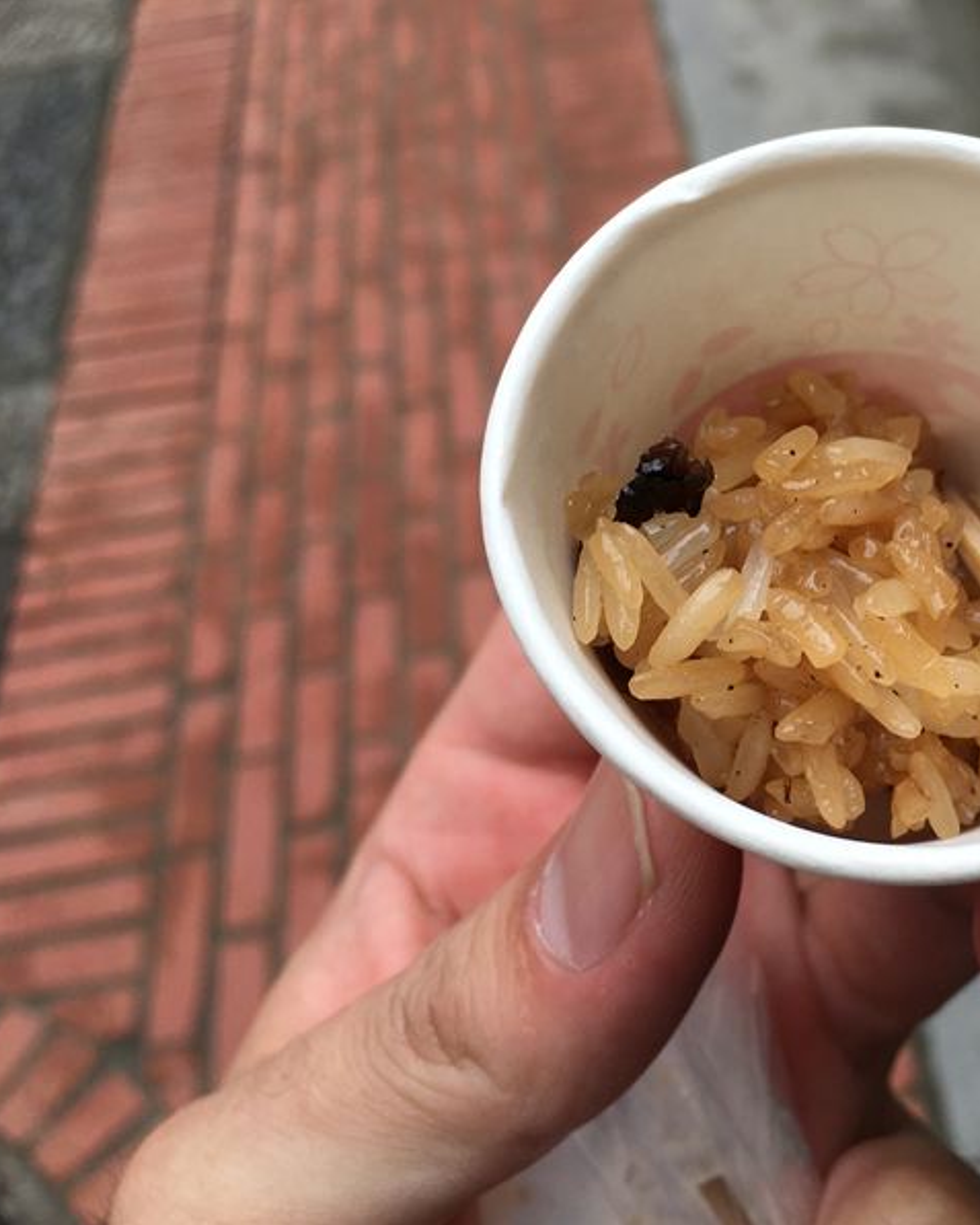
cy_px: 615
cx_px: 799
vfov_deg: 47.9
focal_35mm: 38
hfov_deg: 37.6
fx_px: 1377
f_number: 2.2
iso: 25
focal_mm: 4.15
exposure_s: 1/663
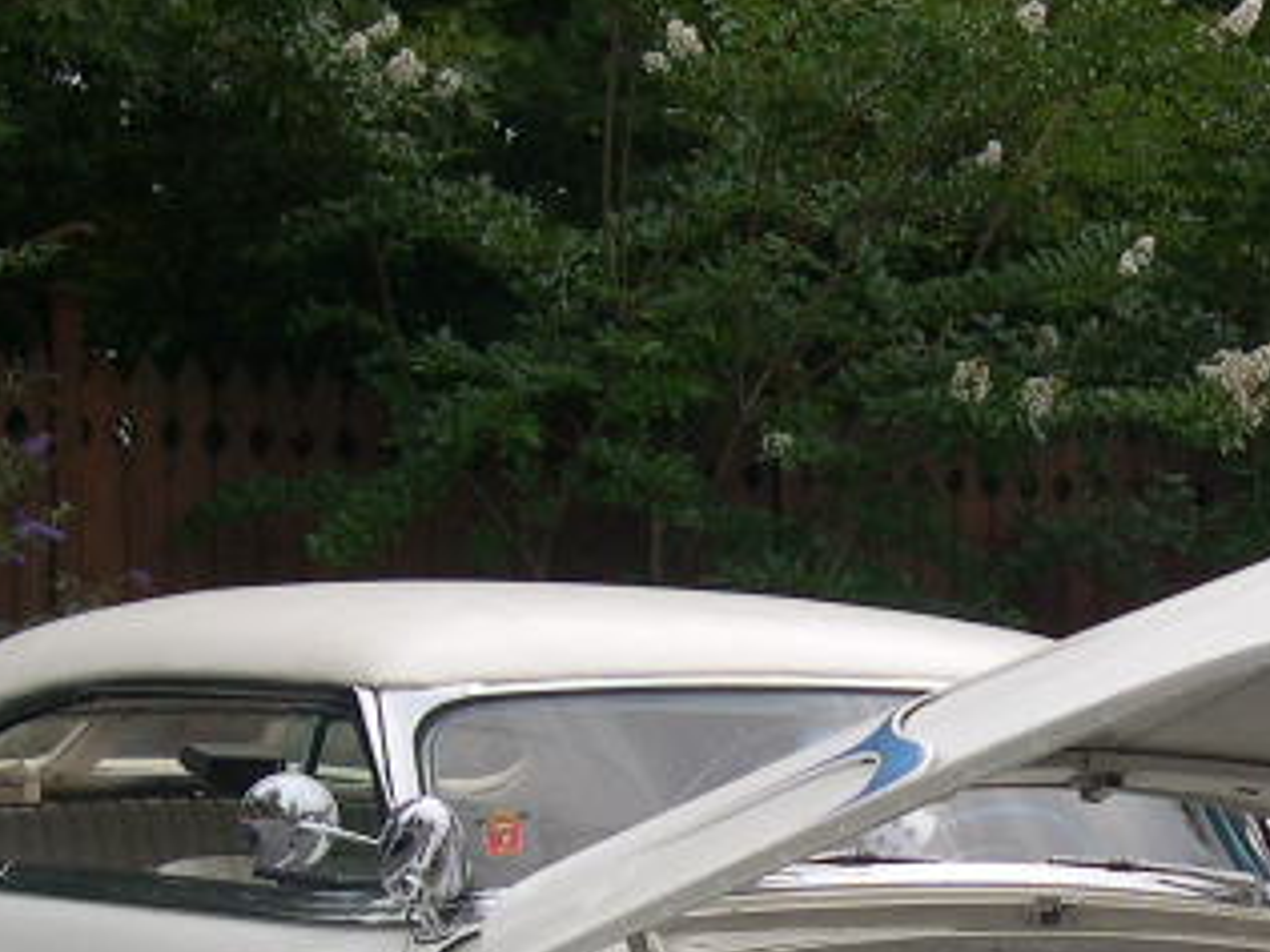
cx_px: 924
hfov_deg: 16.0
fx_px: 4513
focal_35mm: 123
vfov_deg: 11.9
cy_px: 984
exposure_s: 1/132
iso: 100
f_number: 7.6
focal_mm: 8
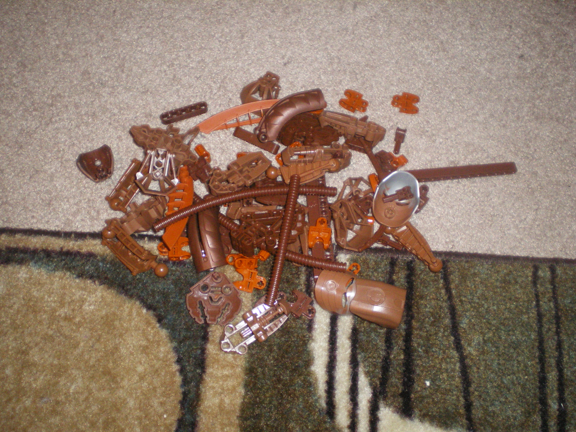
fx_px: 632
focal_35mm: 38
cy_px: 216
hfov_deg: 49.0
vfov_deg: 37.7
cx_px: 288
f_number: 3.1
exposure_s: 1/50
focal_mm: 6.3
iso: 400
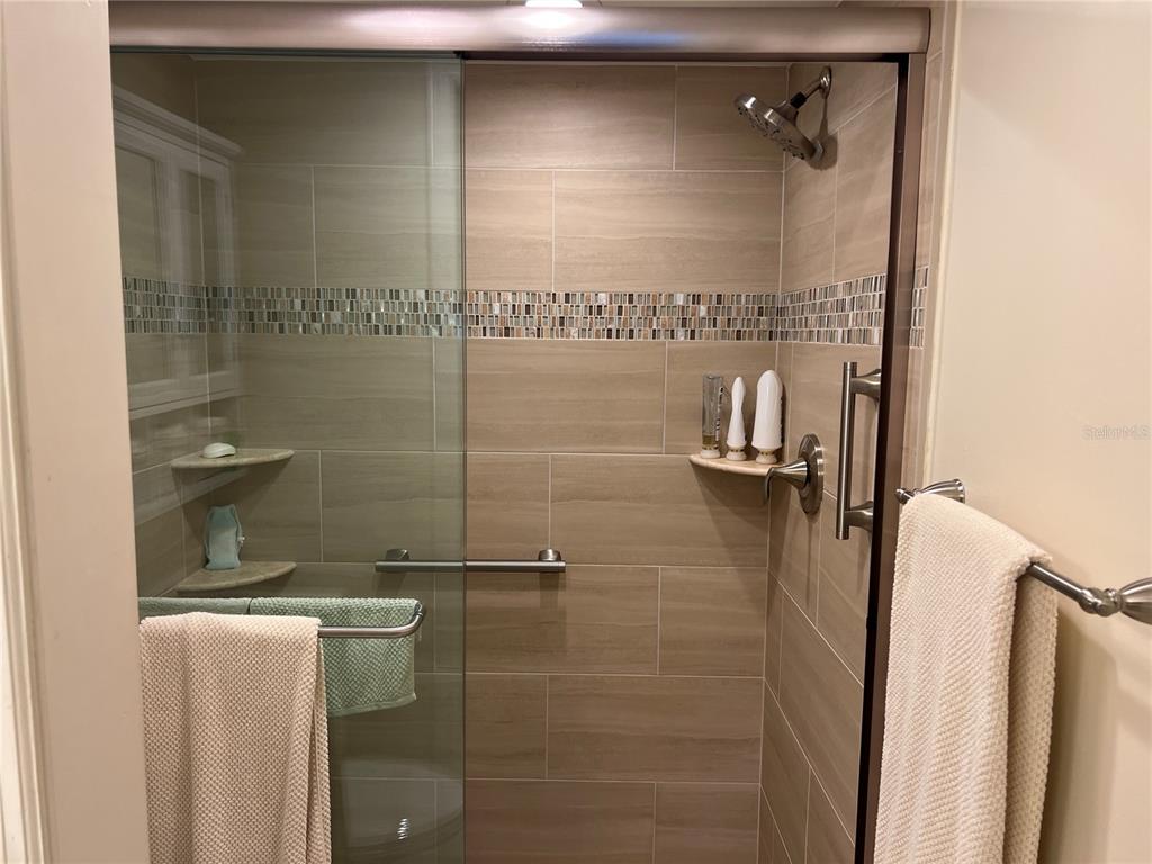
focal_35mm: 26
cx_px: 576
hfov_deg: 67.3
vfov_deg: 53.1
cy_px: 432
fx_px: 865
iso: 80
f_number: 1.5
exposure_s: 1/120
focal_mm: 5.7
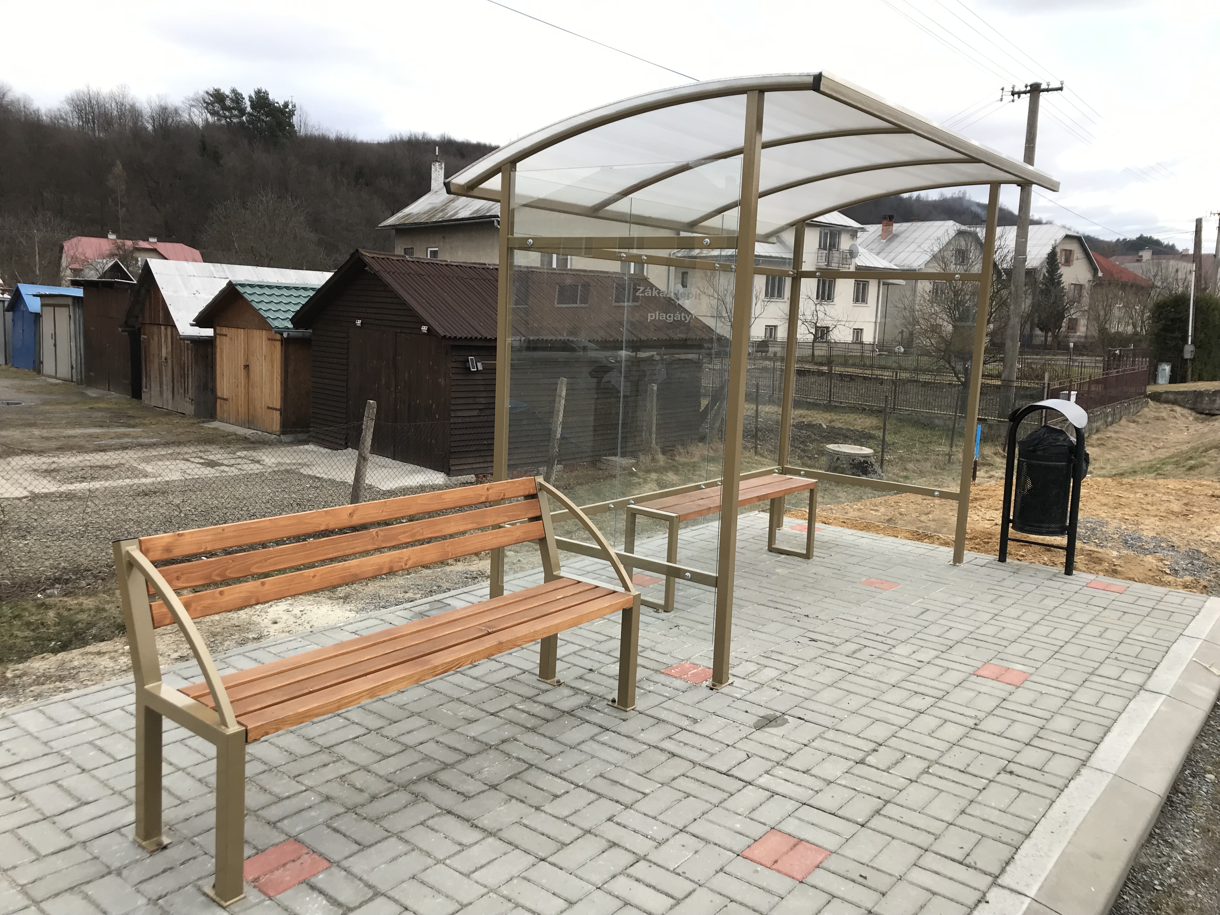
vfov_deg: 49.7
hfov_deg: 63.4
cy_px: 458
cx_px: 610
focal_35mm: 28
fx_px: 987
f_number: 1.8
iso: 20
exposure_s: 1/273
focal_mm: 3.99
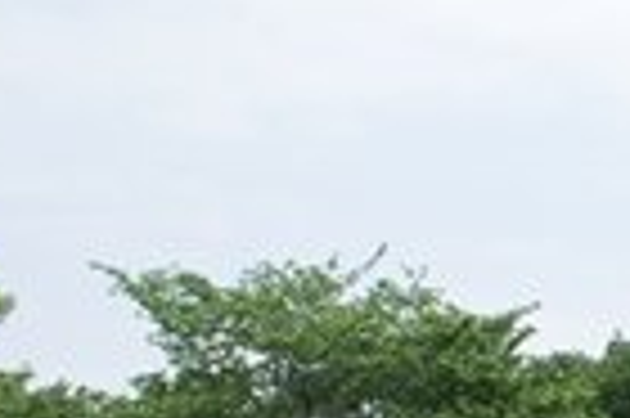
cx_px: 945
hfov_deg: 20.2
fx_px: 1521
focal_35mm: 87
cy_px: 445
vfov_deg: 15.3
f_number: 10
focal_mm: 18
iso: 100
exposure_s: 1/160
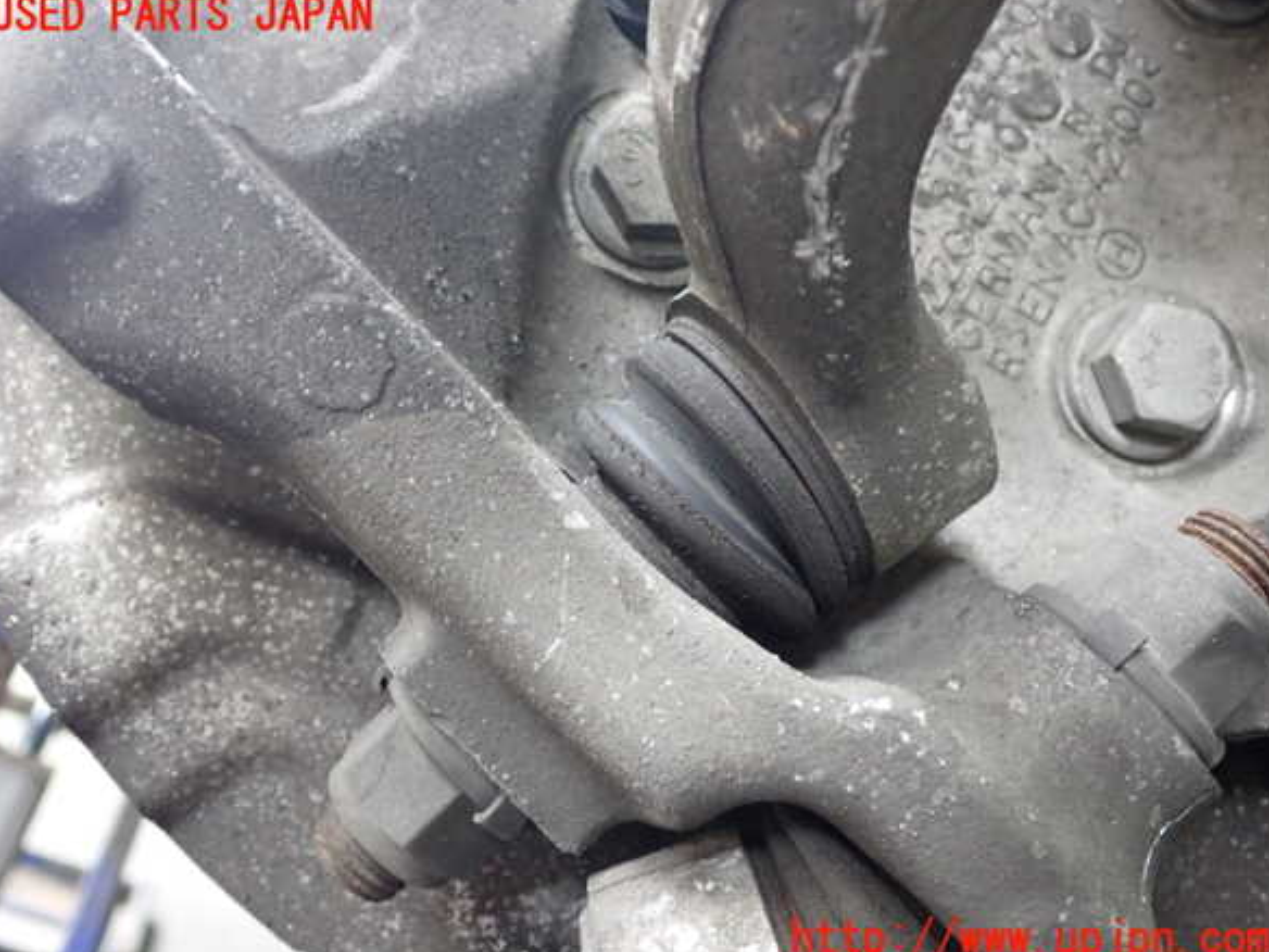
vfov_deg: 38.7
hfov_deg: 50.1
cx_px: 630
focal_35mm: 37
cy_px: 478
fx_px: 1356
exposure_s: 1/80
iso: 800
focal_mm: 6.37
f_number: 2.5
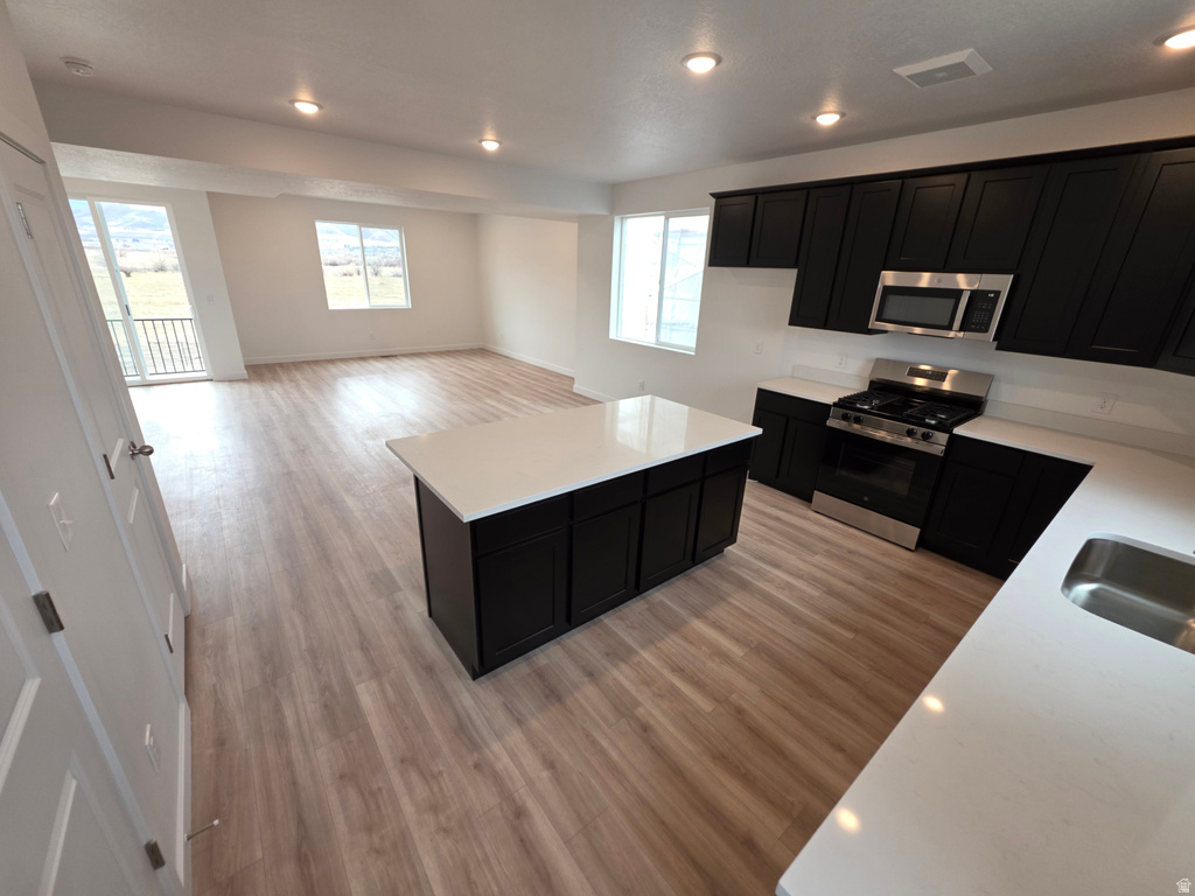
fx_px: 449
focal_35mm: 13
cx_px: 598
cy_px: 448
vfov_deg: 89.9
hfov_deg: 106.2
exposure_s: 1/120
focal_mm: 2.2
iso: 80
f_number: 1.9
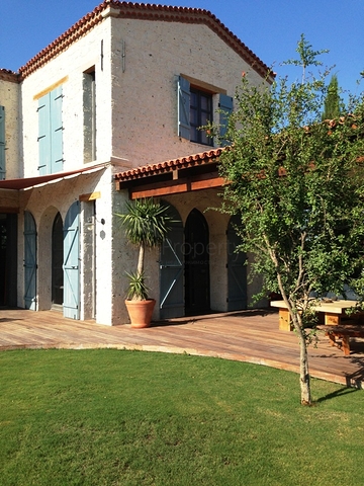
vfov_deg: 55.4
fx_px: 463
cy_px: 243
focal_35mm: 33
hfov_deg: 42.9
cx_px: 182
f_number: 2.4
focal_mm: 4.13
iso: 50
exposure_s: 1/1506
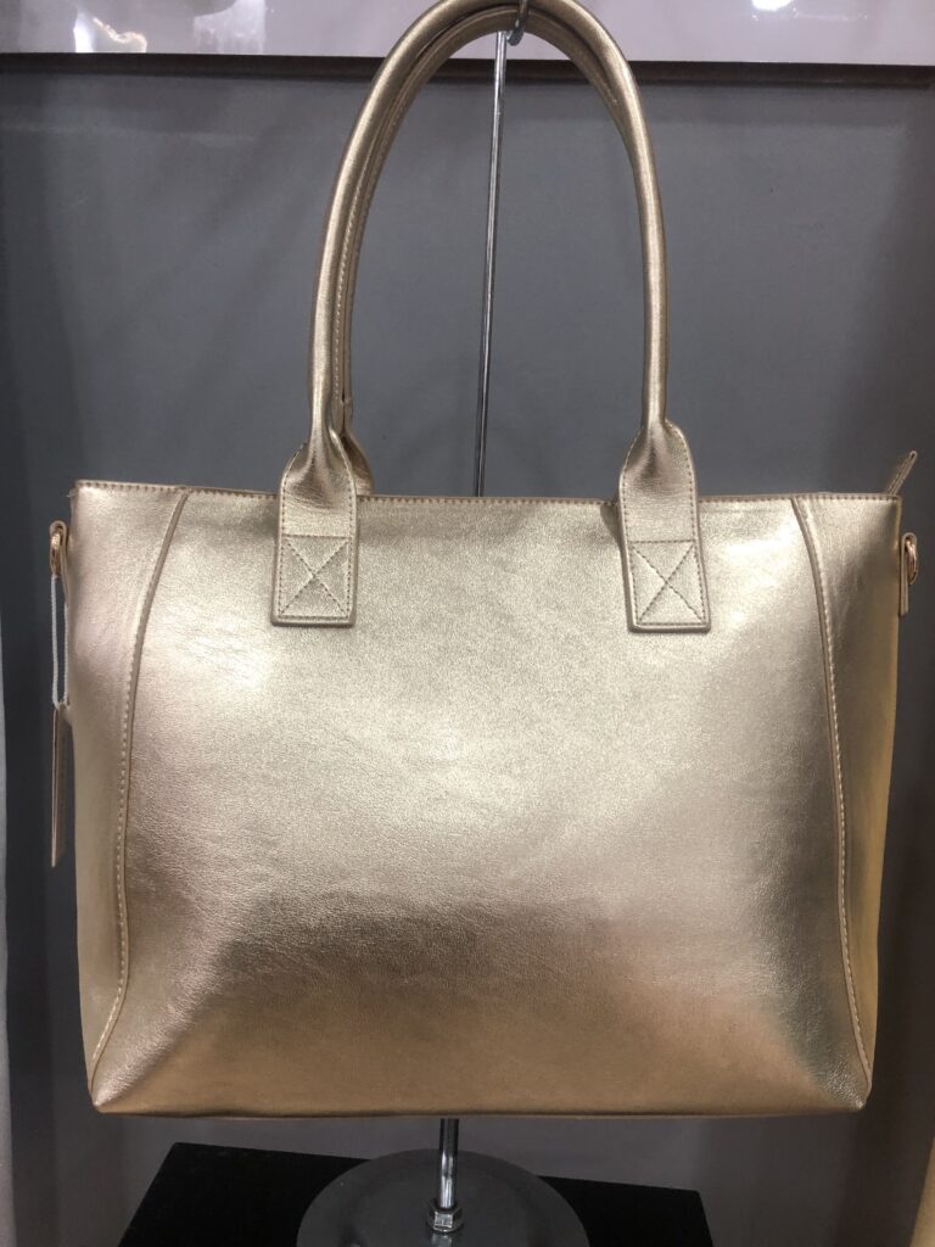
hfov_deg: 49.7
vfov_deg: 63.4
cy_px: 624
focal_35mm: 28
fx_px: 1008
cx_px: 468
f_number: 1.8
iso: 40
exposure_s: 1/33
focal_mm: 3.99
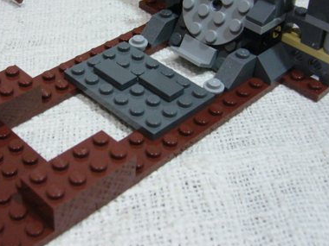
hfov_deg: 32.5
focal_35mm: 59
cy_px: 41
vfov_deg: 24.3
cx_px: 115
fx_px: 561
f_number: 2.8
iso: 200
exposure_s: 1/8
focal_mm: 5.8
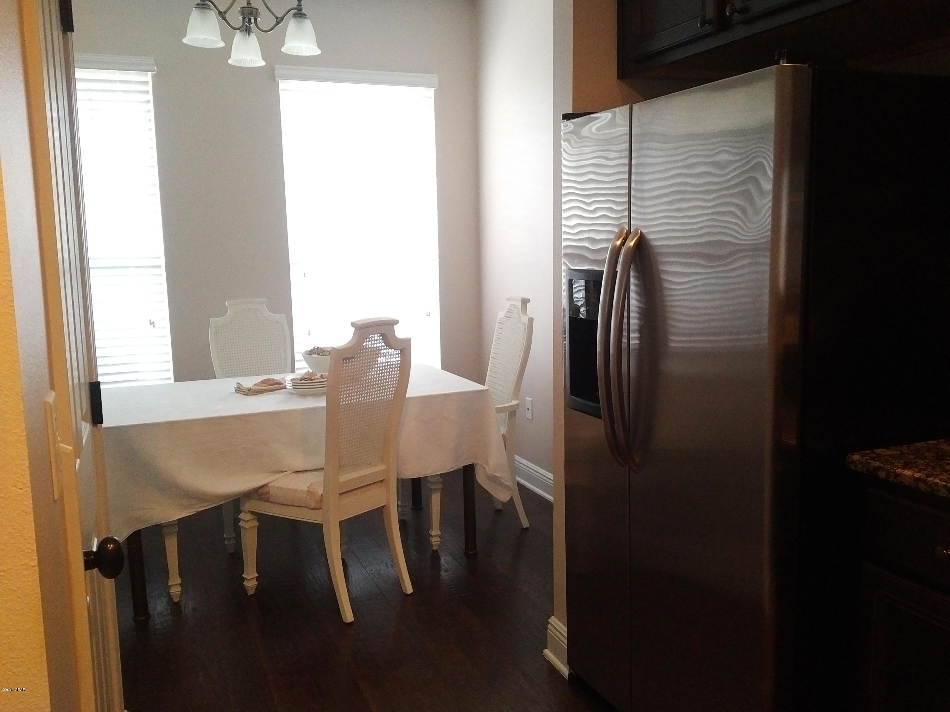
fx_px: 741
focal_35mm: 27
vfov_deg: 51.4
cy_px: 356
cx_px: 475
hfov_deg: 65.3
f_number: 2.2
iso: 488
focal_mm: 4.75
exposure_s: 1/30
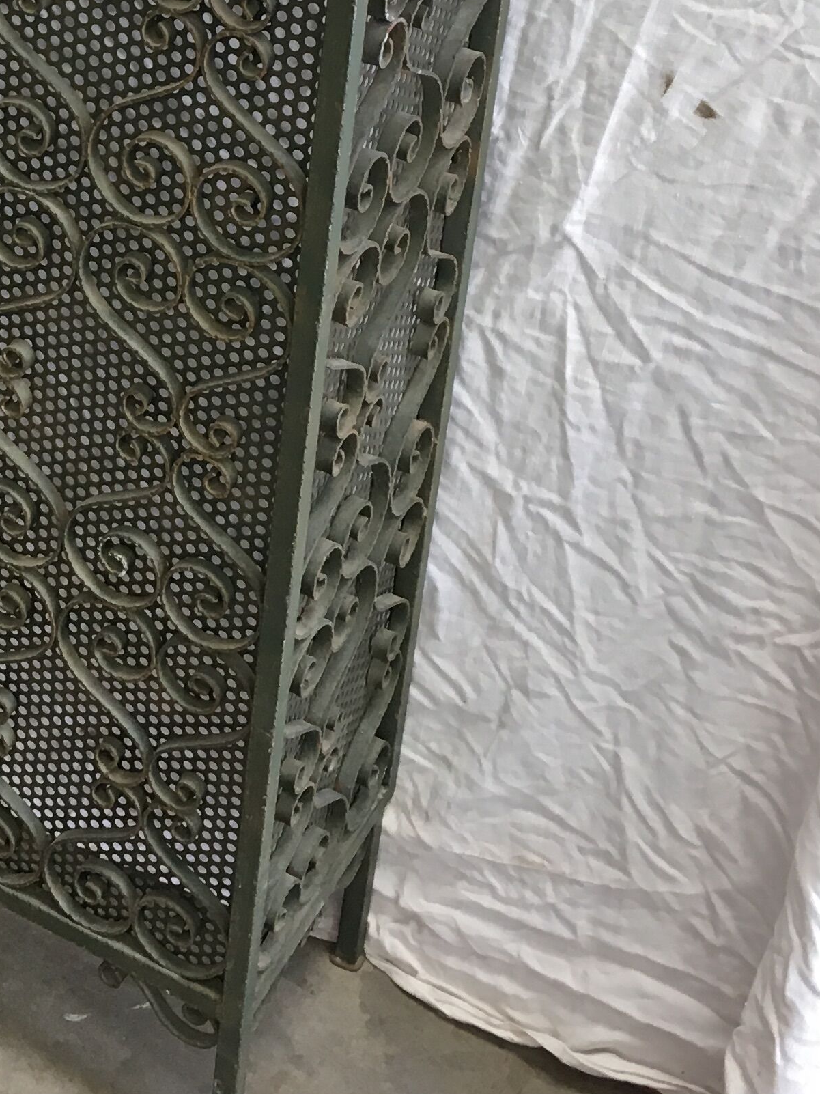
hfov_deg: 19.3
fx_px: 2306
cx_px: -74
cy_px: 44
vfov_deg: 25.6
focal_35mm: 73
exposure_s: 1/33
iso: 64
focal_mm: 4.15
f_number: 2.2
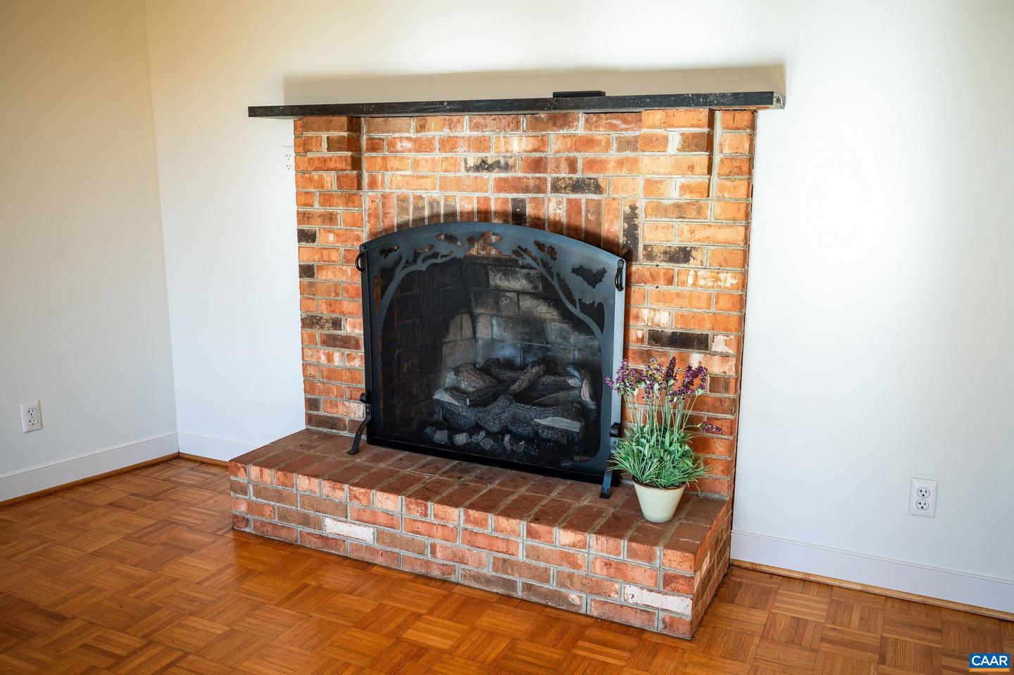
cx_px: 507
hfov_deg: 62.0
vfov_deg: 43.5
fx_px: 844
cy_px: 338
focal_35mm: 30
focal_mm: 30
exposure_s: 1/50
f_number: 4
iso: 100
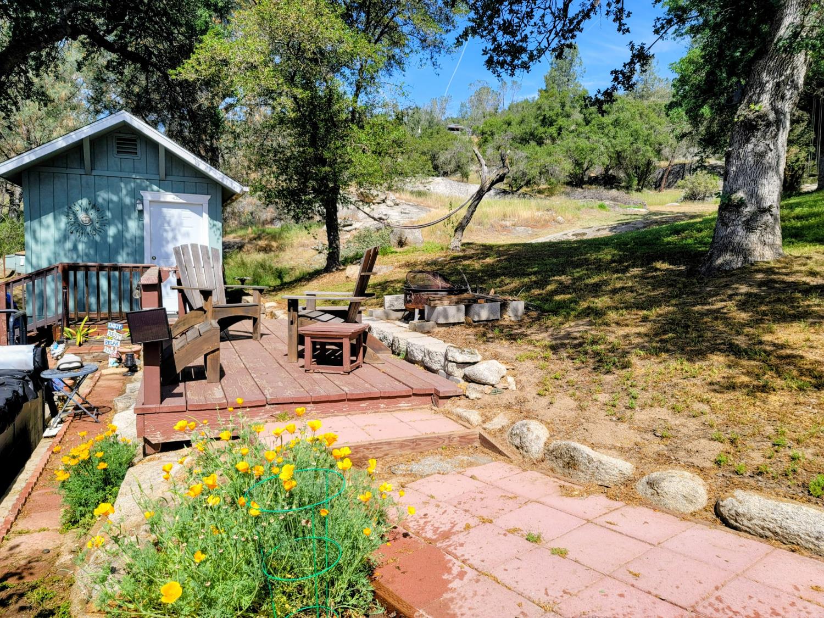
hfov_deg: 69.4
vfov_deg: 54.9
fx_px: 595
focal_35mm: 25
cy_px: 309
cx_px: 412
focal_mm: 7
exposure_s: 1/850
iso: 20
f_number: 1.8
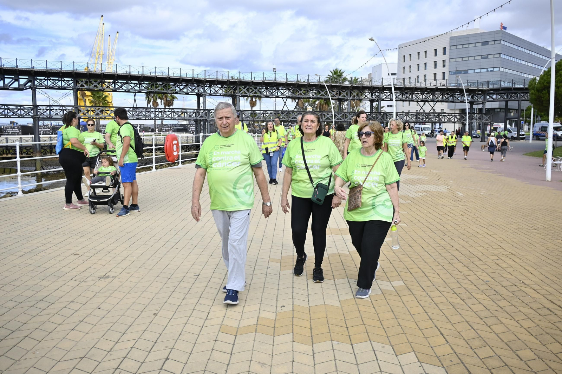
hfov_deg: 57.2
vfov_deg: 40.0
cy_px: 187
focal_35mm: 33
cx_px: 281
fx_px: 515
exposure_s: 1/1600
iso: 320
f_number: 5
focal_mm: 22
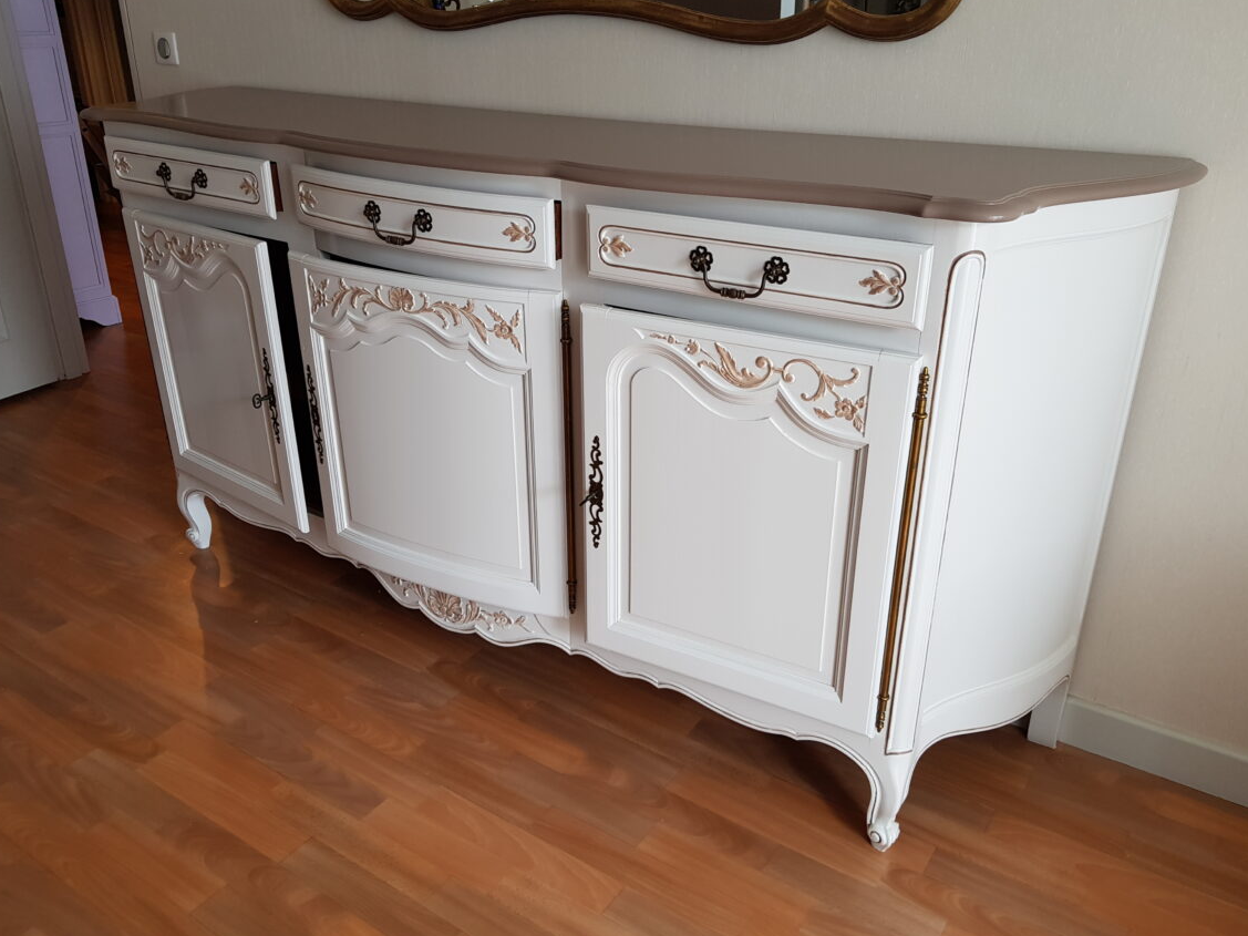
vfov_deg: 51.3
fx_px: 973
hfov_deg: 65.3
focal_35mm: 27
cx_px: 615
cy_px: 471
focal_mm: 4.3
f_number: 1.7
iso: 64
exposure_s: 1/50
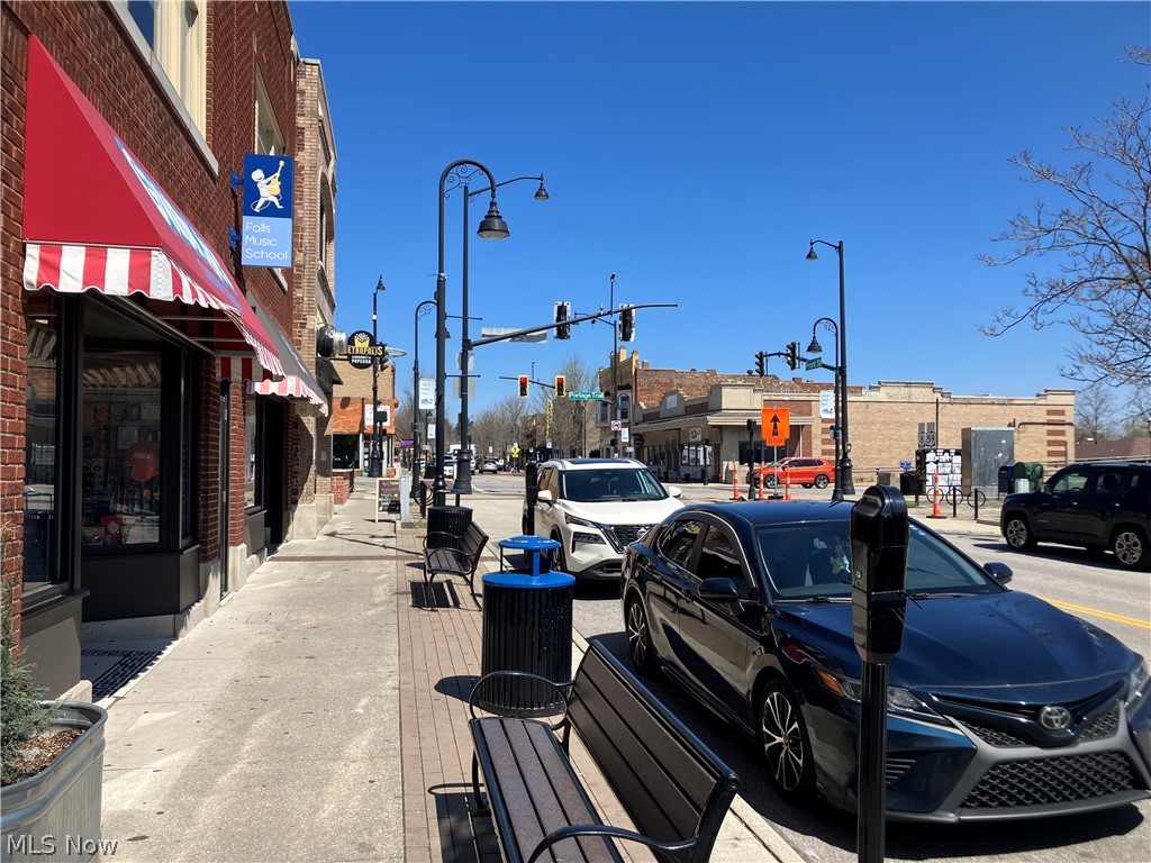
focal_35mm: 28
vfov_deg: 49.7
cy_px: 432
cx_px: 576
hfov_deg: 63.4
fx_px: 931
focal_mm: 3.99
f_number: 1.8
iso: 32
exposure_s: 1/2114
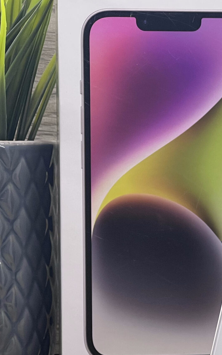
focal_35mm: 185
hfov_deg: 7.0
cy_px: 261
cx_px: 336
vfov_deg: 11.3
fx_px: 1790
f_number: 2.8
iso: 64
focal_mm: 9
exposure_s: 1/100
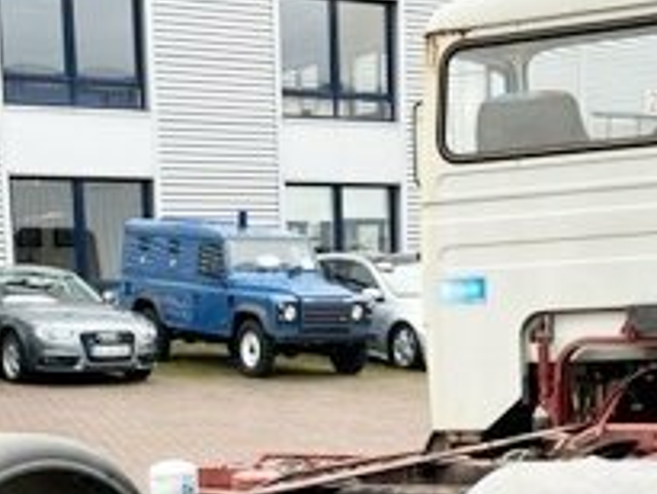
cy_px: 577
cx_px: 356
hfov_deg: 24.1
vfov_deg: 17.5
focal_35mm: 81
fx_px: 1538
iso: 32
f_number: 1.5
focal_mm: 5.7
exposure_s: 1/137
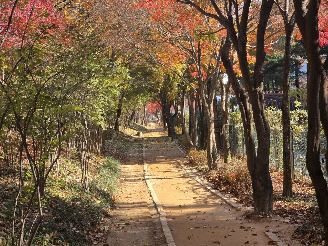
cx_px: 164
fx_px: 654
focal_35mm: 69
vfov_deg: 21.3
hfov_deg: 28.2
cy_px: 123
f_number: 2.4
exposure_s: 1/650
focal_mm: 7.9
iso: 50
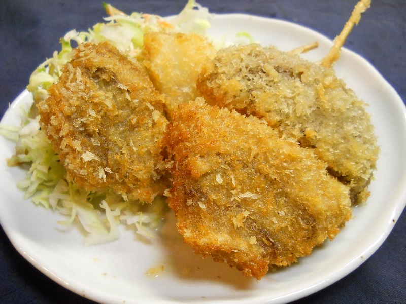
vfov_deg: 35.1
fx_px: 481
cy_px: 152
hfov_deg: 45.8
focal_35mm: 41
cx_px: 203
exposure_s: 1/25
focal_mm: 6.72
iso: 400
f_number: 3.1
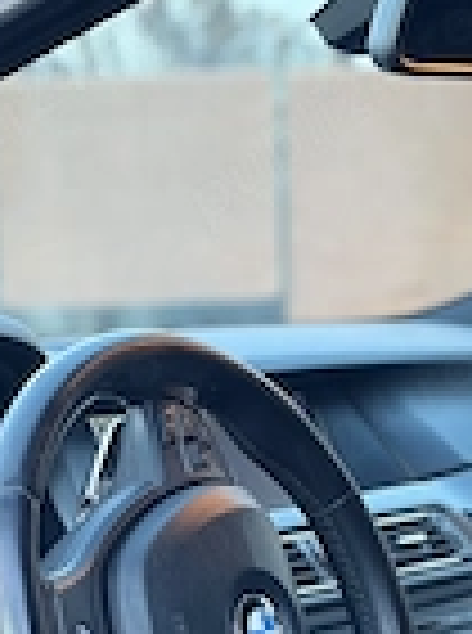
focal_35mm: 148
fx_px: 2703
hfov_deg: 10.0
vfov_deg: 13.3
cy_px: 531
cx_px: 175
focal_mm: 5.96
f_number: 1.6
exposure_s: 1/40
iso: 160
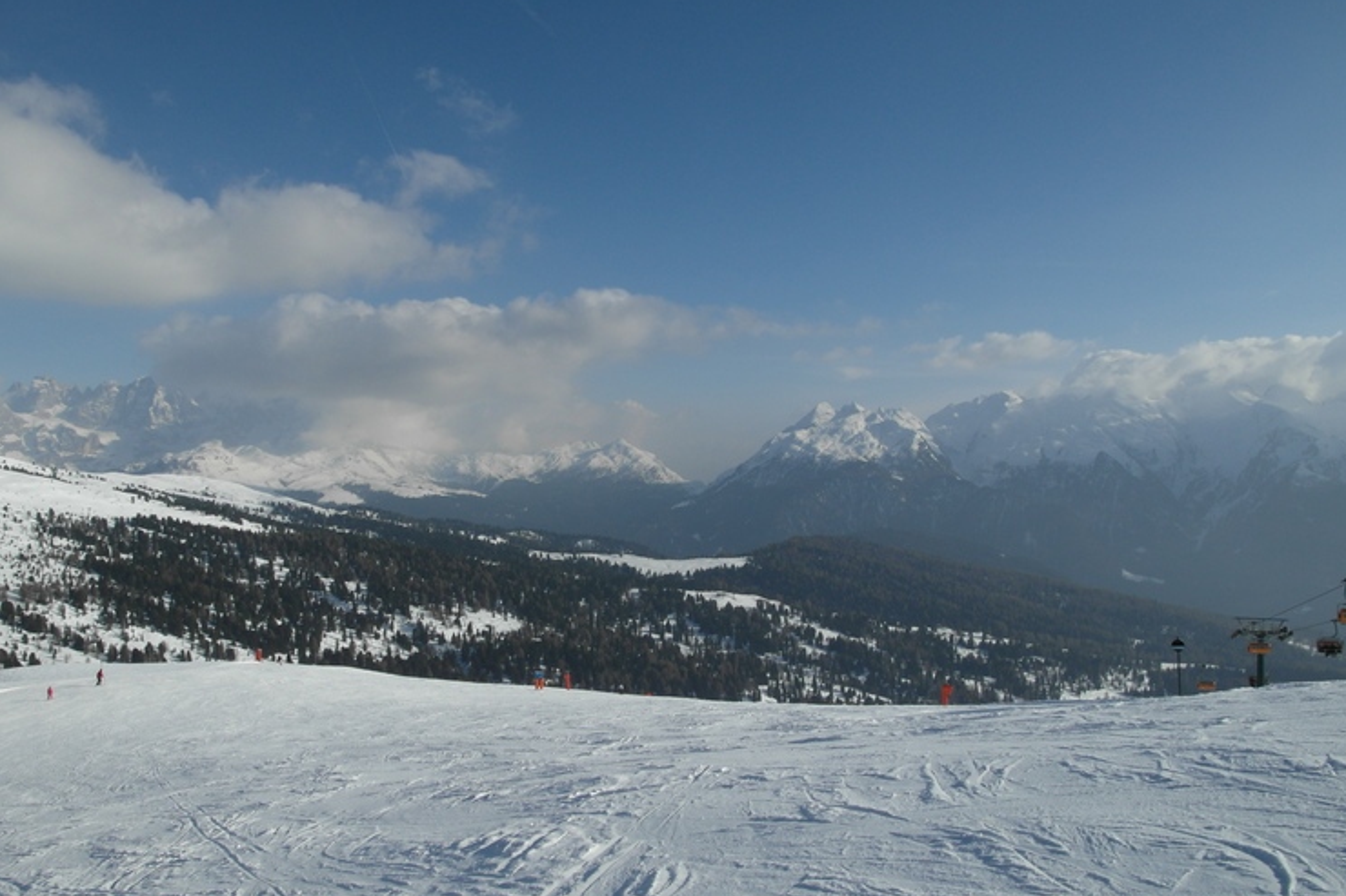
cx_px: 638
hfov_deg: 67.4
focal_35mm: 27
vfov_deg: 47.9
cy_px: 478
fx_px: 1009
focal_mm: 5.2
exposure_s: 1/750
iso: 80
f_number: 6
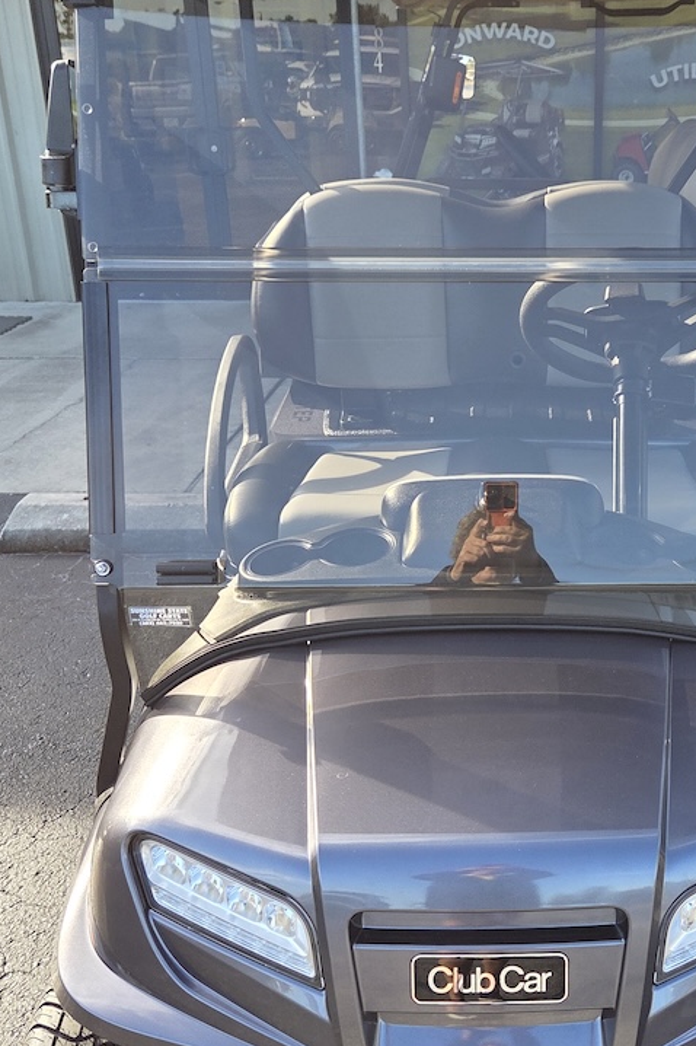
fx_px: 1161
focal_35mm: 40
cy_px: 571
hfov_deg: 32.7
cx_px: 529
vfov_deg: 48.4
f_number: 1.8
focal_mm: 5.4
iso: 64
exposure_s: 1/359
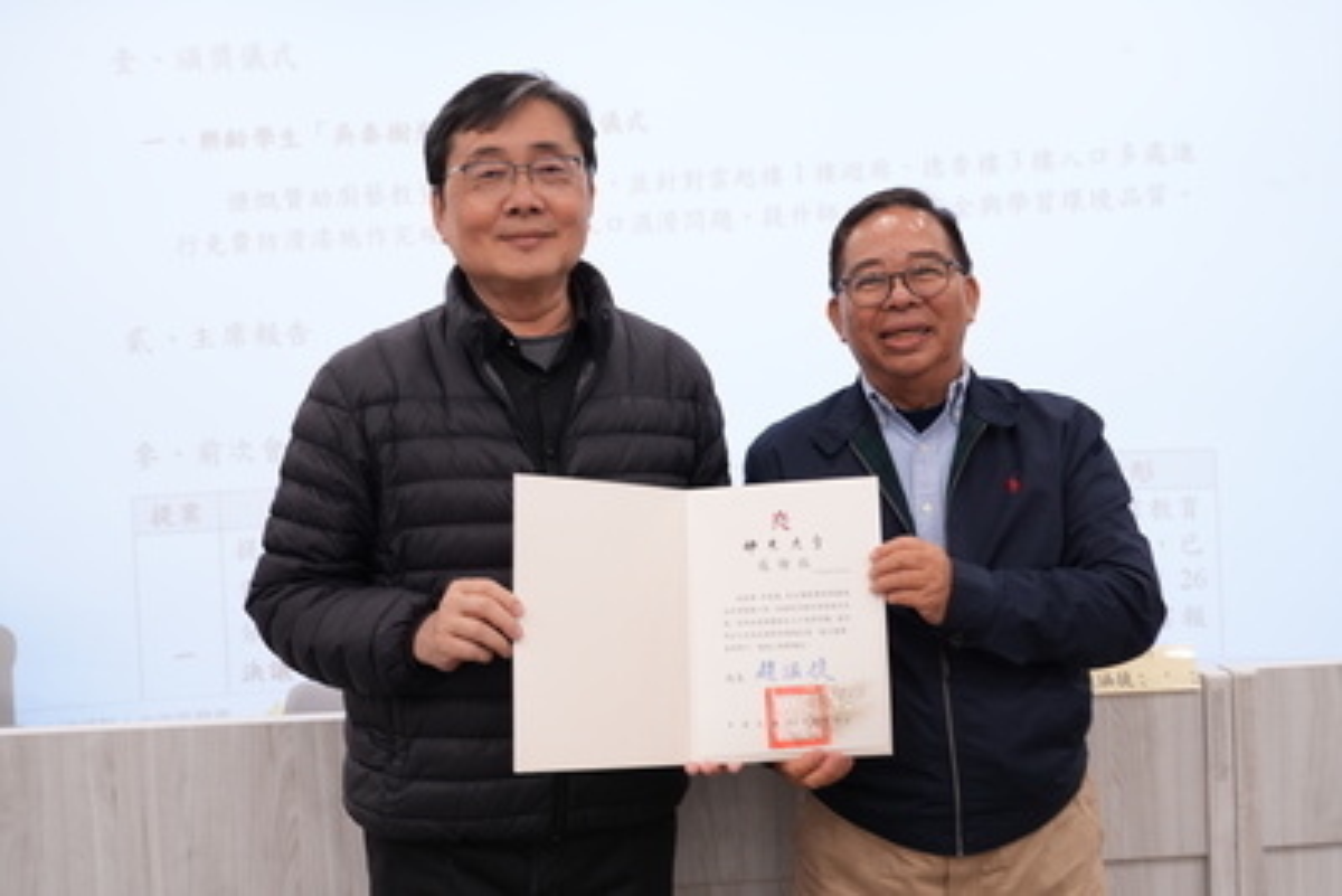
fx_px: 1305
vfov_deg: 37.9
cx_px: 671
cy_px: 448
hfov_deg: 54.4
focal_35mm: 35
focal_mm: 35
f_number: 7.1
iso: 2000
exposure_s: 1/60
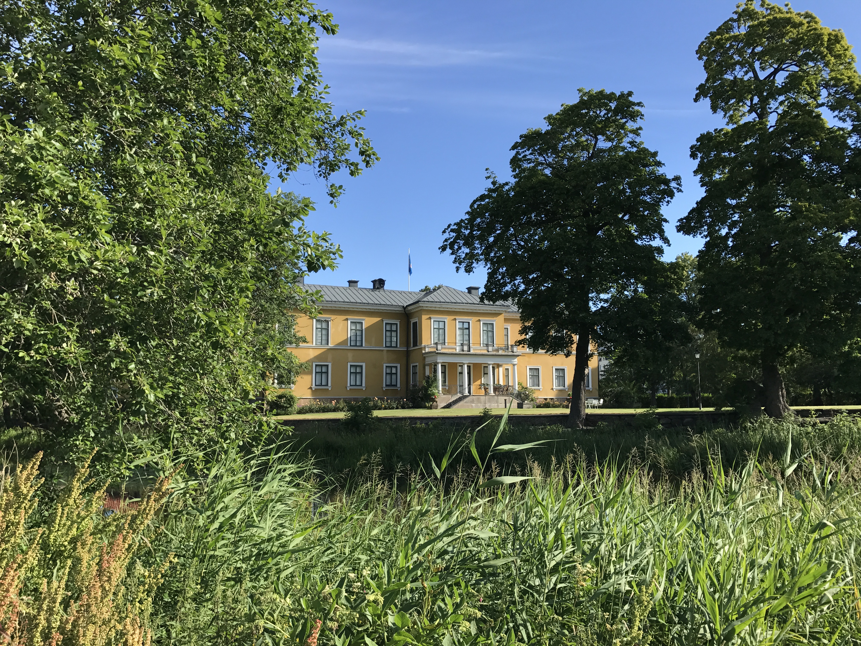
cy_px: 323
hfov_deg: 63.4
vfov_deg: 49.7
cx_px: 430
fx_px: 696
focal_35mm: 28
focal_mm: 3.99
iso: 20
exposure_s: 1/1277
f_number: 1.8
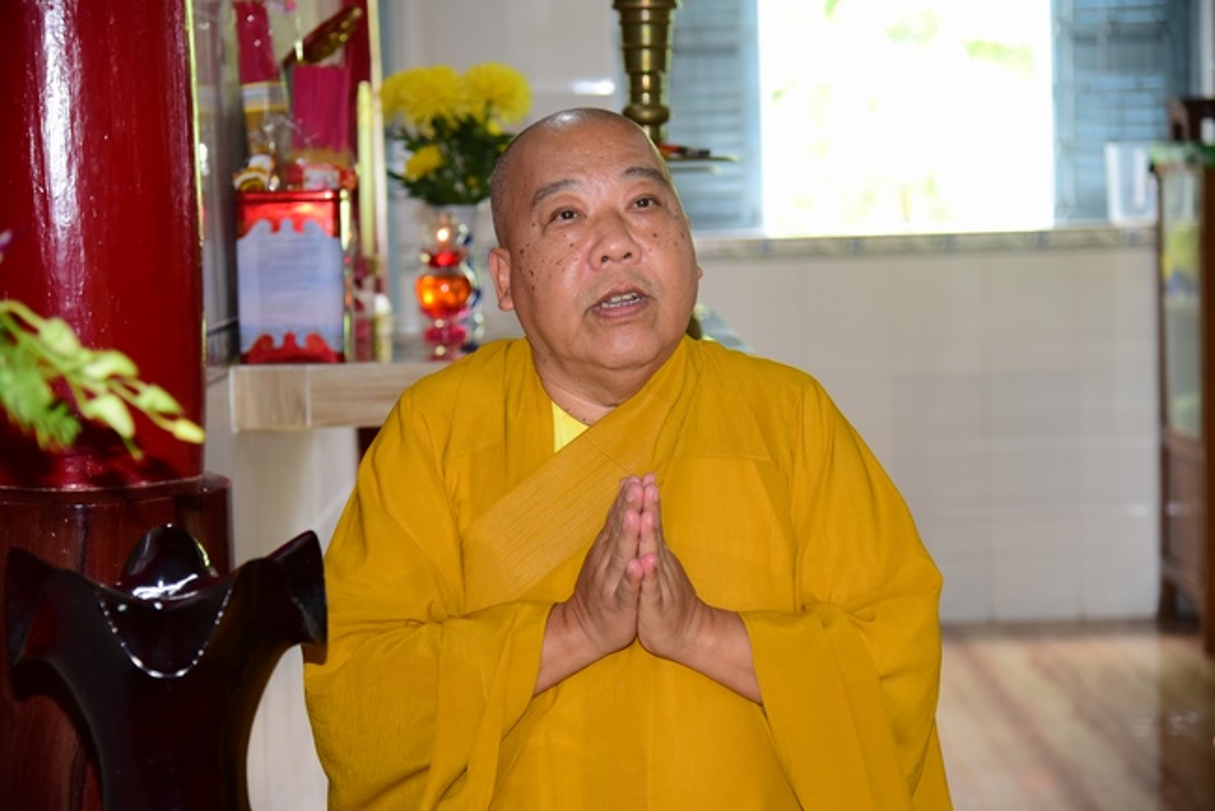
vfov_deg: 18.2
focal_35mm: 75
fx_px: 2532
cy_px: 406
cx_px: 608
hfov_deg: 27.0
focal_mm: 75
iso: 1000
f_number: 4
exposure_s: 1/40
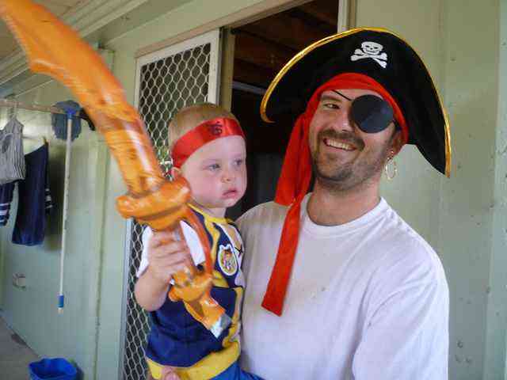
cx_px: 254
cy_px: 190
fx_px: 425
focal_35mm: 29
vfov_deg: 48.2
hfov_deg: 61.7
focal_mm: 5.2
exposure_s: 1/30
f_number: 3.3
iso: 100
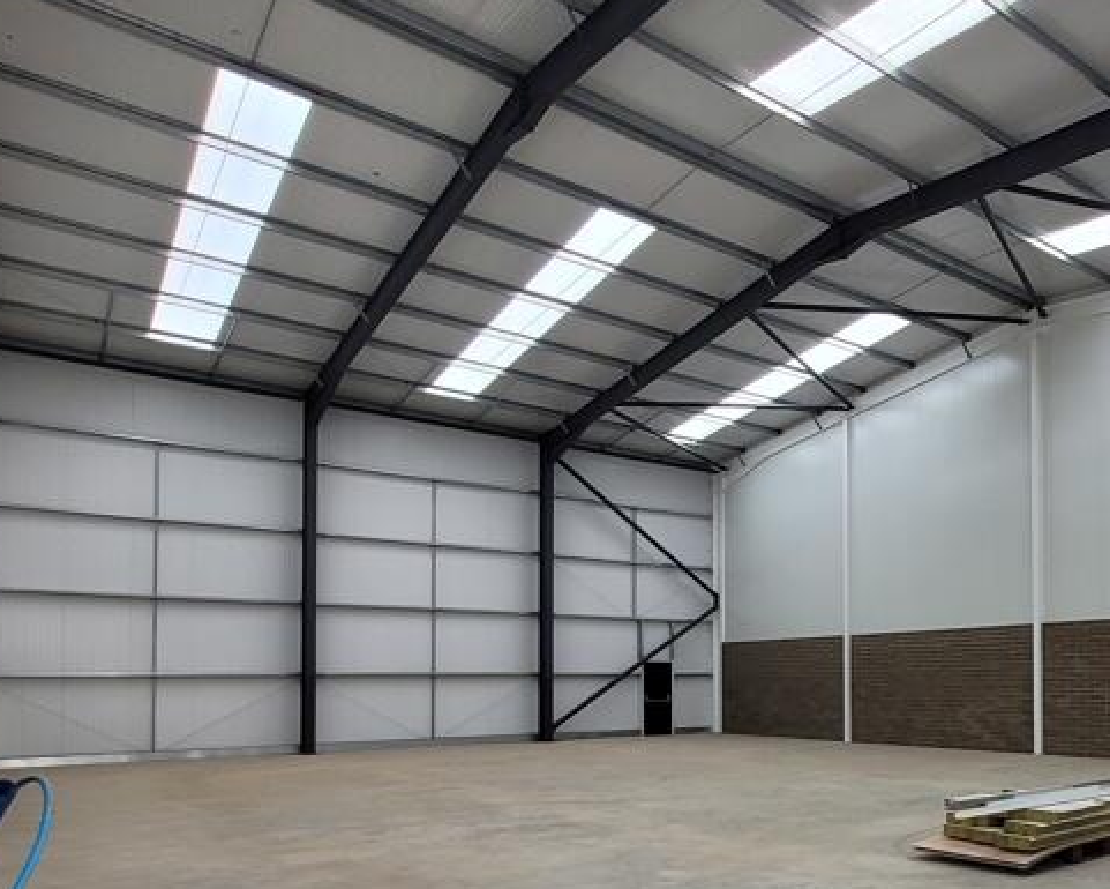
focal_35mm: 27
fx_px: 887
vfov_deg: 51.4
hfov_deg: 59.1
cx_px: 888
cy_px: 642
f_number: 2.2
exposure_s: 1/50
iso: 64
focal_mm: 1.74
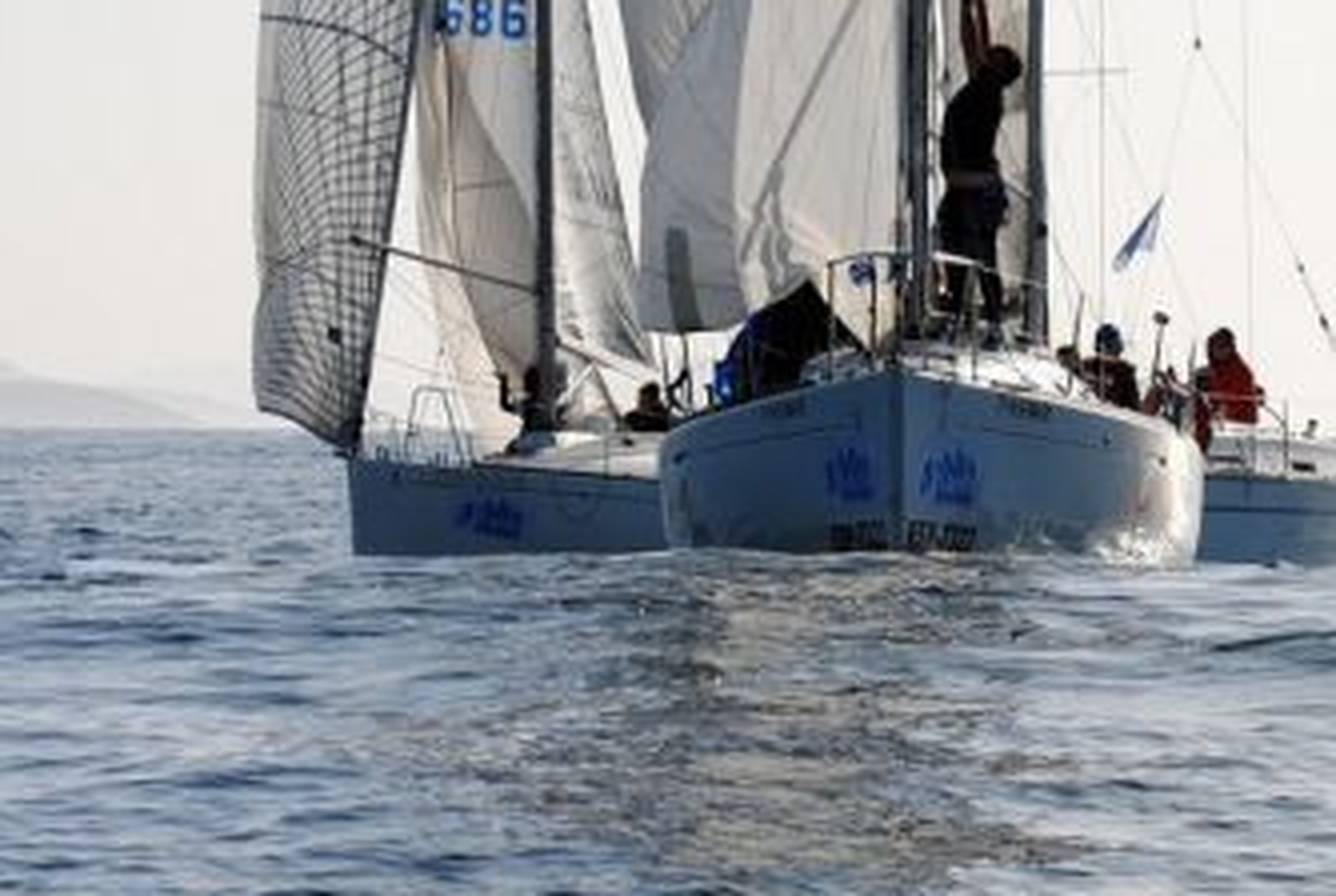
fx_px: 9071
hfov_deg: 8.4
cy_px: 146
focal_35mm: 244
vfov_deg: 5.6
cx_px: 888
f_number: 7.1
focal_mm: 68
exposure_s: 1/800
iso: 100
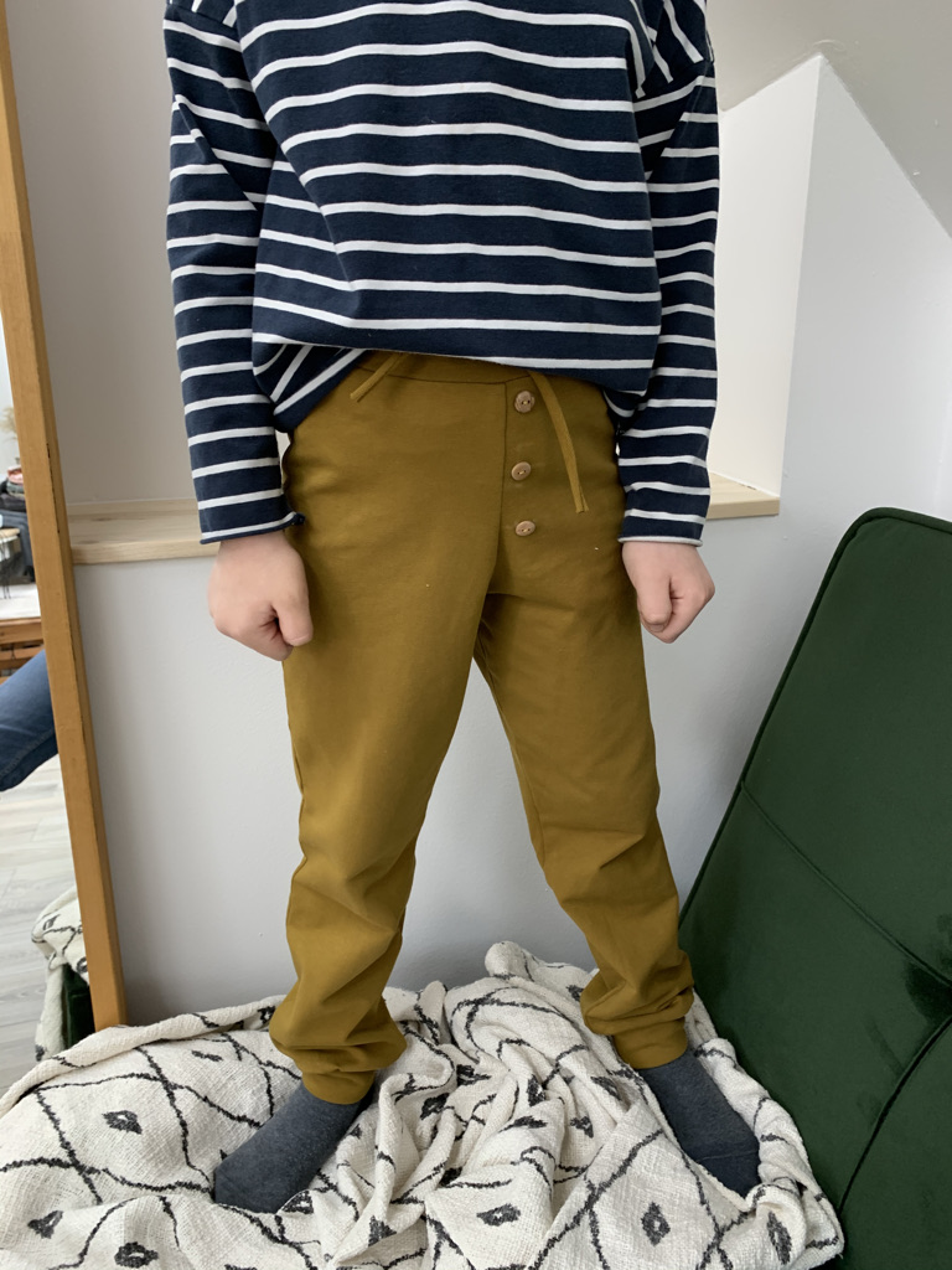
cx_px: 476
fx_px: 953
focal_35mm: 26
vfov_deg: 67.3
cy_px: 635
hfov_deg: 53.1
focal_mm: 4.25
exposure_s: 1/50
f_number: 1.8
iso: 100
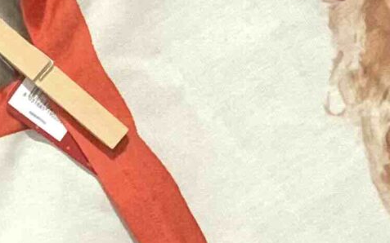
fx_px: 3146
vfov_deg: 4.4
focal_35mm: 296
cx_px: -107
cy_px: 183
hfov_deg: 7.0
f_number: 2.4
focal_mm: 6
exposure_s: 1/50
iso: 160
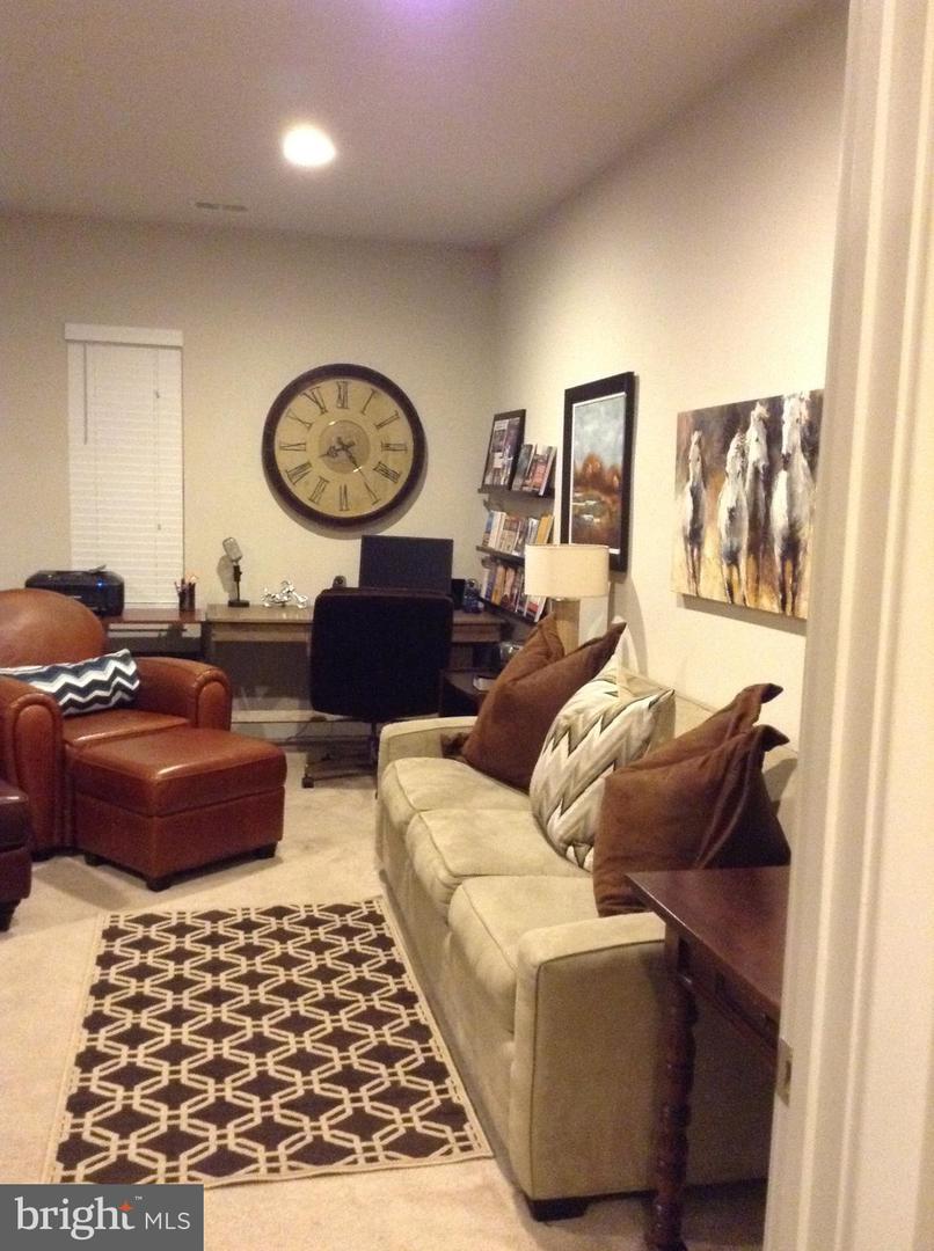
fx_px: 1191
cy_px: 626
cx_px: 467
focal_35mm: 33
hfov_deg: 42.8
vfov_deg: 55.4
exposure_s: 1/15
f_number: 2.4
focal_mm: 3.3
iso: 500
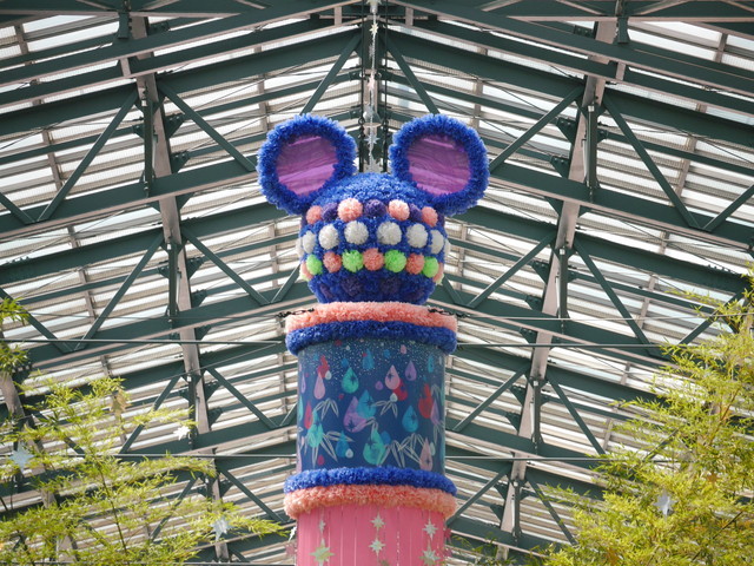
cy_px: 283
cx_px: 377
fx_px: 5576
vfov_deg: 5.8
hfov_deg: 7.7
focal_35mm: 256
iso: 500
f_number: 5.6
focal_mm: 128
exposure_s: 1/250
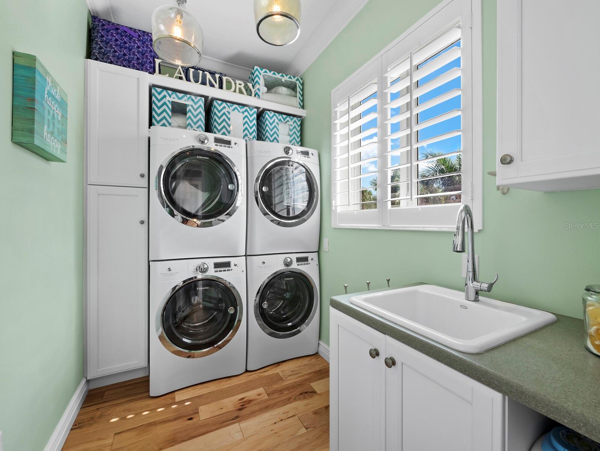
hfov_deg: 102.0
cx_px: 300
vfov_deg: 85.7
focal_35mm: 14
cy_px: 226
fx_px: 243
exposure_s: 1/15
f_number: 9
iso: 400
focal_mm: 7
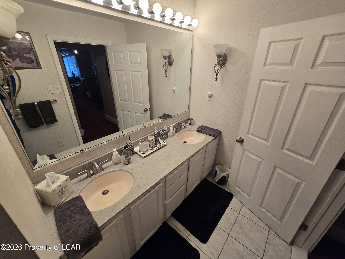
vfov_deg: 89.9
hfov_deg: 106.2
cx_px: 172
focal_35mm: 13
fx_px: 130
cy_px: 130
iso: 80
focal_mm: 2.2
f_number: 2.2
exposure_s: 1/60
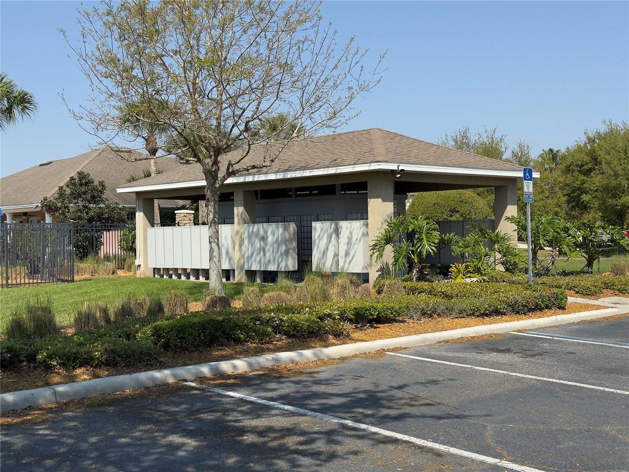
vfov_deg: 30.3
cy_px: 236
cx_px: 314
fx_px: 872
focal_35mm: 48
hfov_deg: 39.7
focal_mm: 6.76
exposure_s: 1/4329
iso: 64
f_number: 1.78
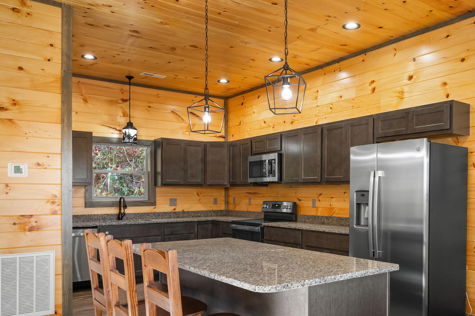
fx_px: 396
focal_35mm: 30
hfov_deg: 61.3
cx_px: 289
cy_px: 200
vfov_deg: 43.2
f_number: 7.1
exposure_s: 1/20
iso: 800
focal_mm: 23
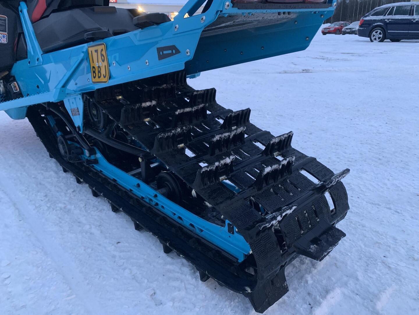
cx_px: 210
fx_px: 315
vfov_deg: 53.1
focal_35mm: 26
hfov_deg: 67.3
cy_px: 158
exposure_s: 1/60
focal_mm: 4.25
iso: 250
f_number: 1.8
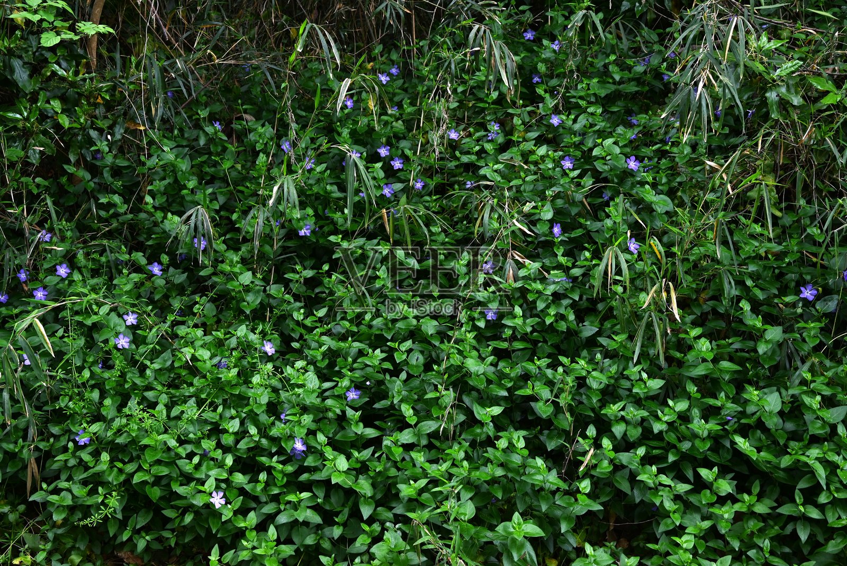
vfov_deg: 31.9
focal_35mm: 42
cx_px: 424
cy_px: 283
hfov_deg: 46.4
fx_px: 988
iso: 400
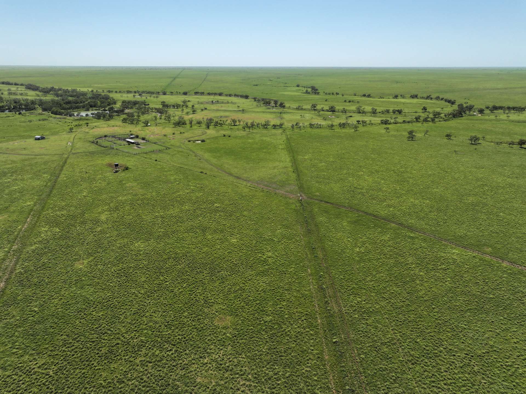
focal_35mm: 24
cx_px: 263
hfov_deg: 71.6
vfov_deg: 56.8
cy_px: 197
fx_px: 365
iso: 130
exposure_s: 1/2500
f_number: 2.8
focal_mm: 12.29
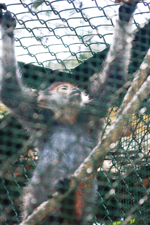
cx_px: 75
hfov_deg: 6.8
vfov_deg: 10.1
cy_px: 112
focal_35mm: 202
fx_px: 1262
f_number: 4.5
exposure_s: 1/125
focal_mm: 135
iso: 200
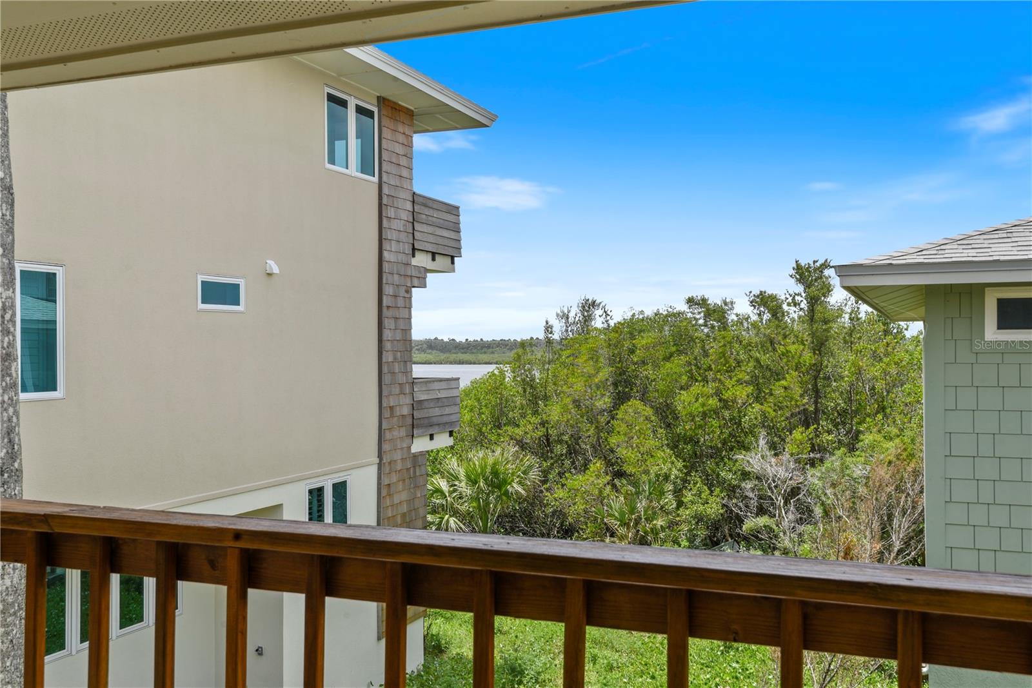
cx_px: 516
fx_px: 1003
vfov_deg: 37.9
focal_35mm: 35
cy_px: 344
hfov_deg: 54.4
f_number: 11
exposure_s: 1/60
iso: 125
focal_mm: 35
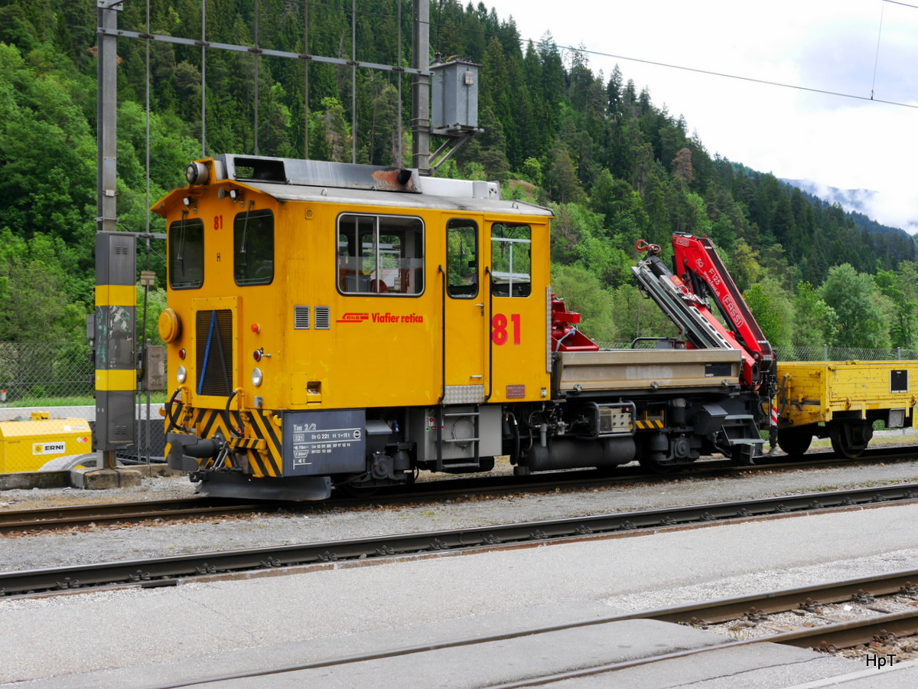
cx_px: 459
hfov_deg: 33.2
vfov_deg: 25.2
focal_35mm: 58
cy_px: 344
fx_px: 1538
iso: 160
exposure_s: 1/200
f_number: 7.1
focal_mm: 29
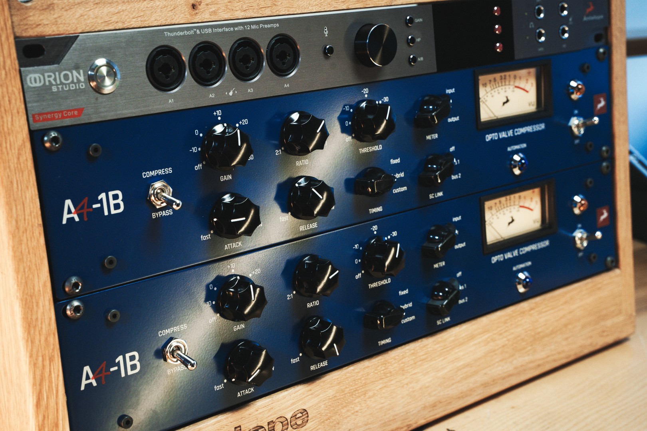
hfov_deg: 27.0
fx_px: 1348
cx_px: 324
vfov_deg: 18.2
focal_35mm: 75
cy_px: 216
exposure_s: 1/50
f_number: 2.8
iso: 160
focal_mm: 75
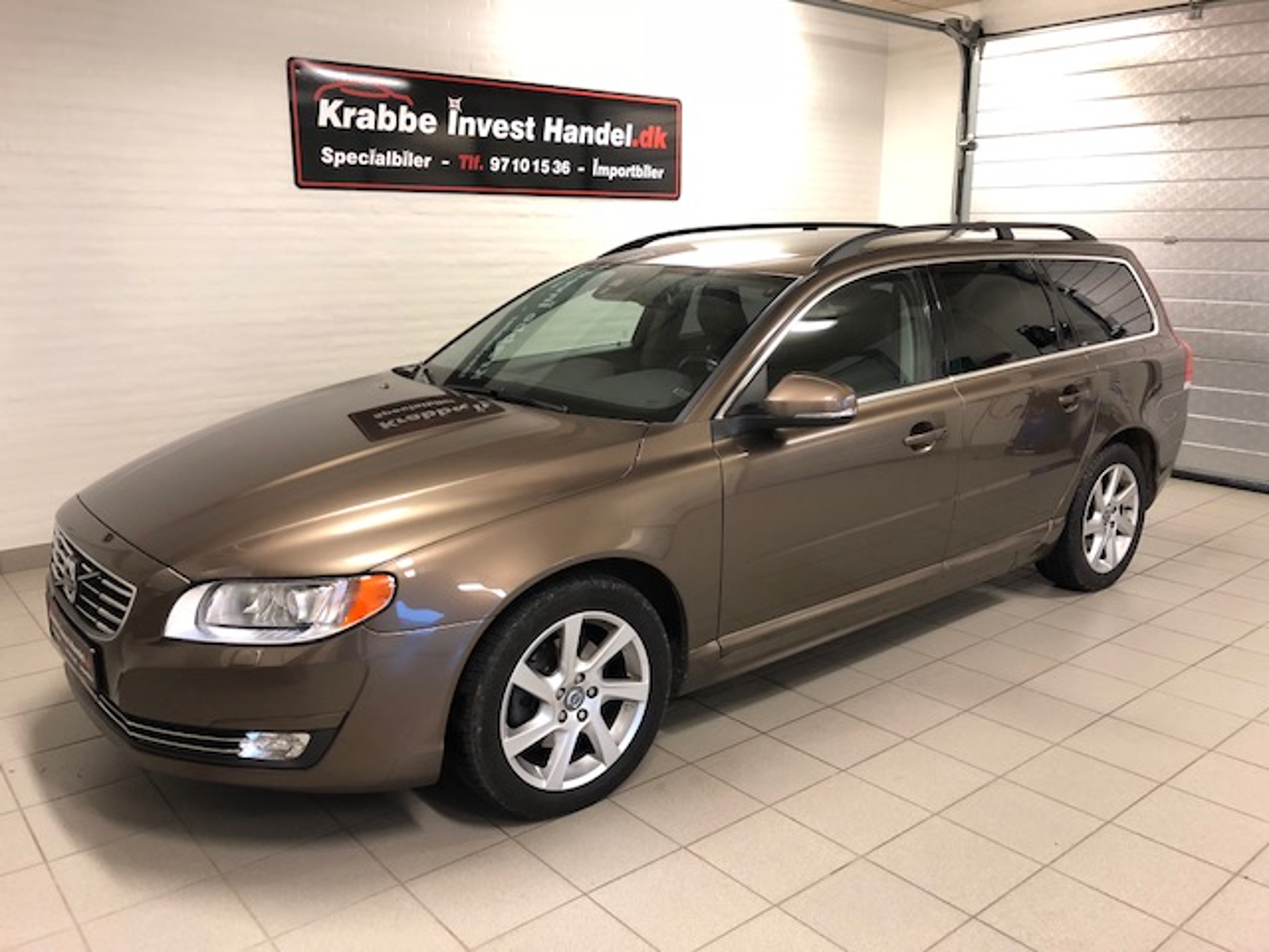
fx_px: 1063
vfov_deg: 48.2
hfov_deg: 61.7
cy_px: 476
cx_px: 634
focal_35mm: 29
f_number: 1.8
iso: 100
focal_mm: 3.99
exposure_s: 1/17
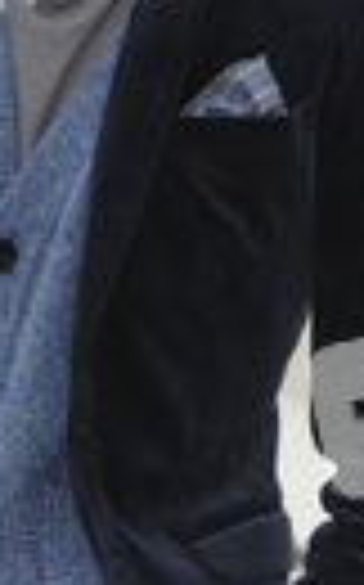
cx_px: 133
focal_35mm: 494
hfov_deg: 2.7
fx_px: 7851
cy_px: 166
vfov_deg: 4.3
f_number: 5
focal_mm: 105
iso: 320
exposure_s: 1/250
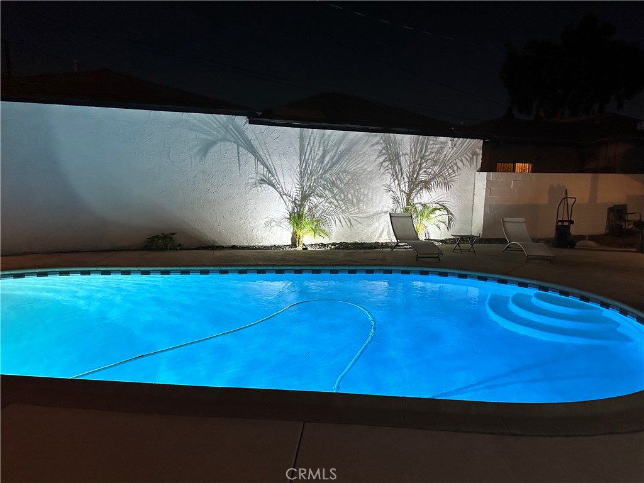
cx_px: 322
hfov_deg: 71.6
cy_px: 242
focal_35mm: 24
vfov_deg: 56.8
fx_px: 446
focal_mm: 6.86
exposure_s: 1/60
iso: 800
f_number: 1.78
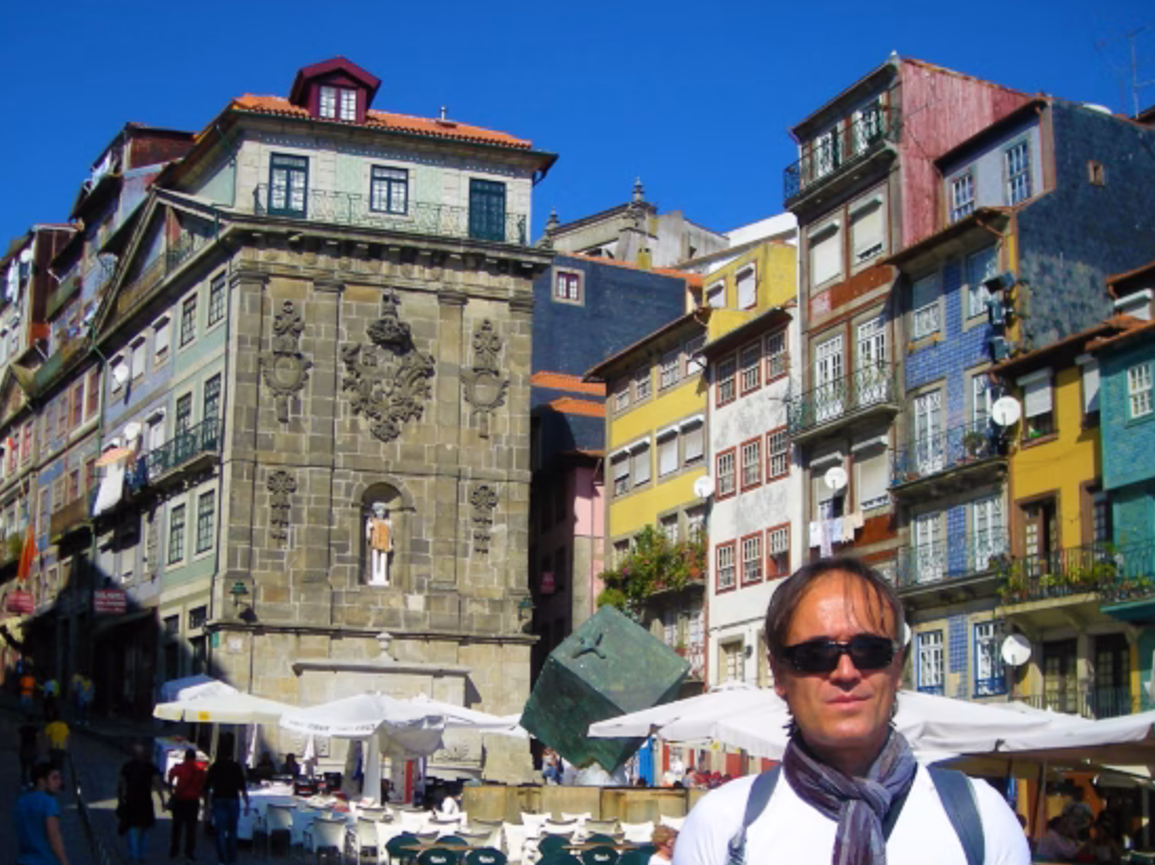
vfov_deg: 29.4
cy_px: 585
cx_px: 555
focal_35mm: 49
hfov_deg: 38.9
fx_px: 1634
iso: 50
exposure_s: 1/348
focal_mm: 5.7
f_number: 5.7
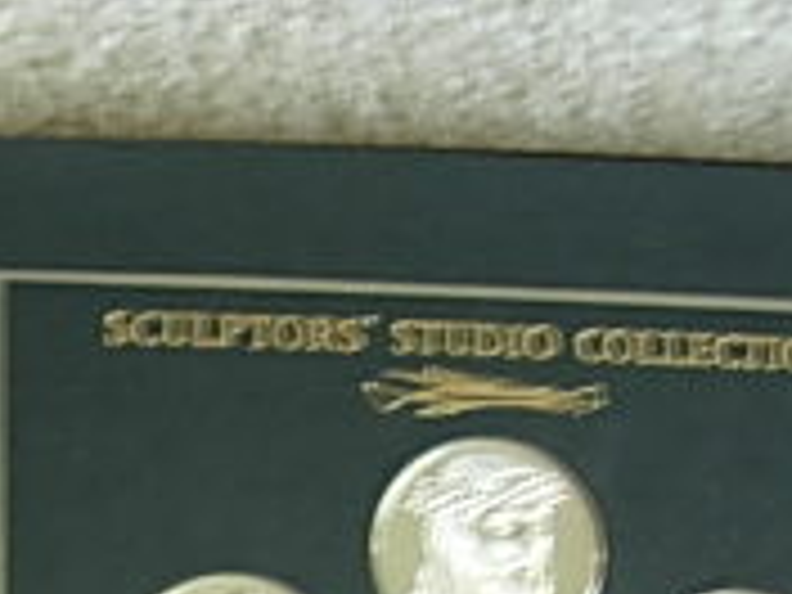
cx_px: -306
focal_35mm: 138
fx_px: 3157
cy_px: 1040
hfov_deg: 13.6
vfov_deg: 10.2
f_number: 2.8
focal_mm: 7.8
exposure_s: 1/10.3
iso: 64
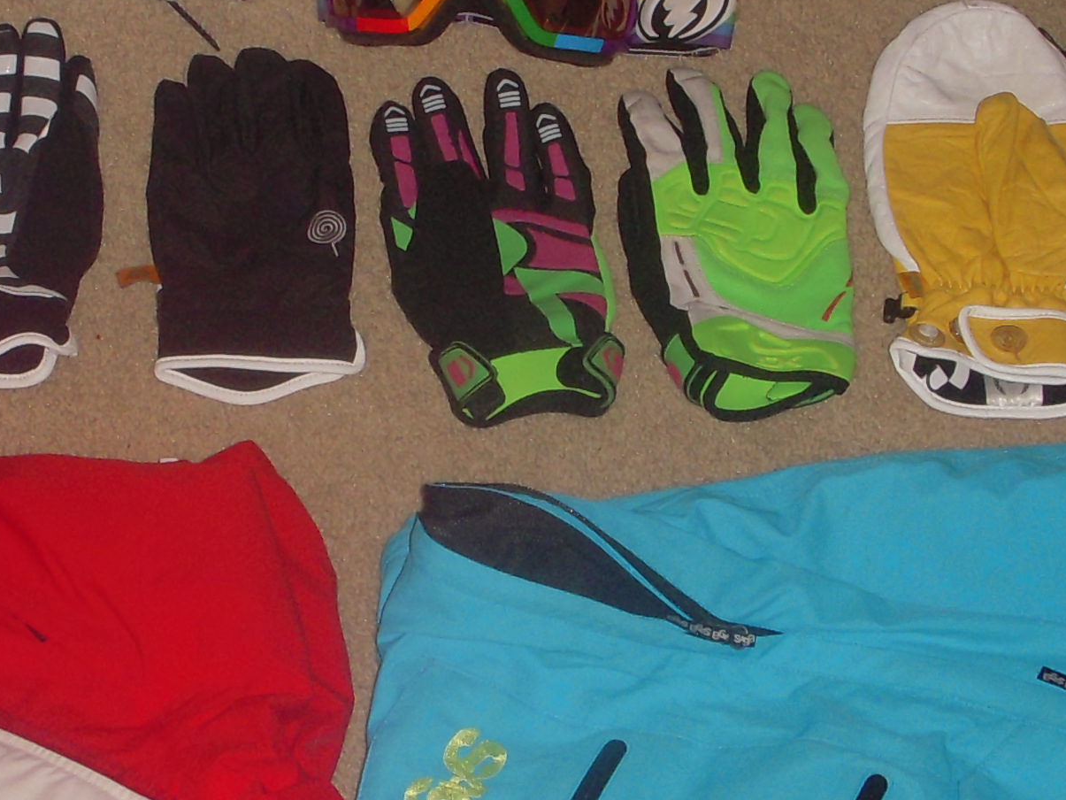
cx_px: 418
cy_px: 361
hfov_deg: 18.0
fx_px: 3357
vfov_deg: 13.6
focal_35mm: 109
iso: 160
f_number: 3.3
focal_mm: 6.3
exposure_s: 1/50
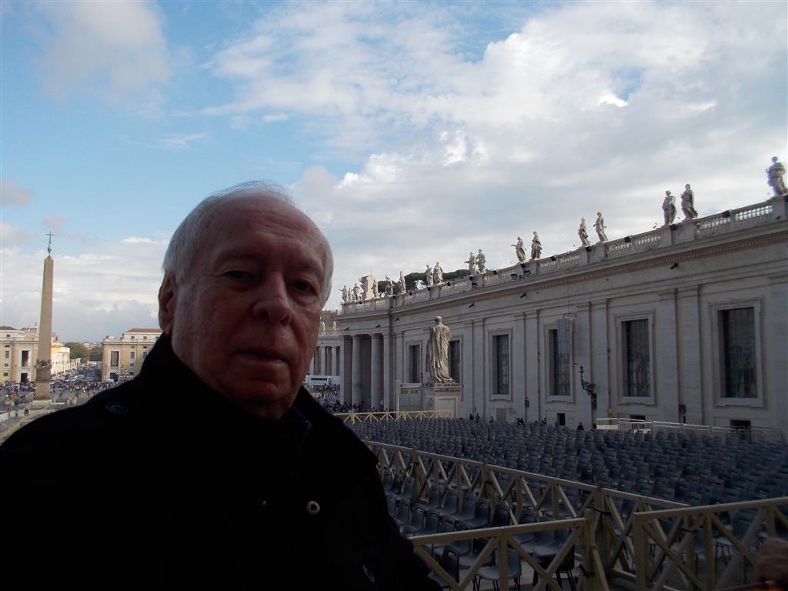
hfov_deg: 61.7
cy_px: 296
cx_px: 394
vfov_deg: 48.2
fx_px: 660
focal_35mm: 29
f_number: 3.3
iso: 80
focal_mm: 4.1
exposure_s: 1/640
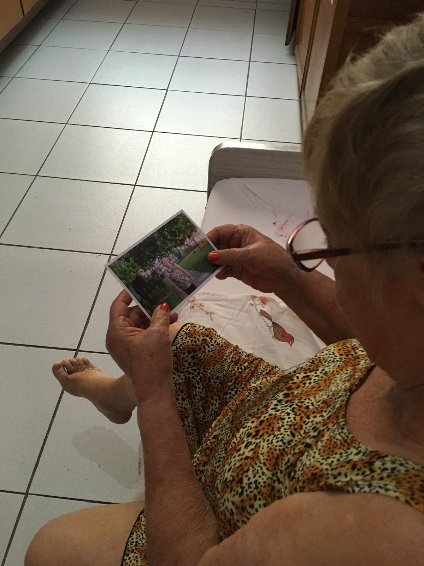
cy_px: 283
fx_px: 474
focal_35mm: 29
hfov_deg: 48.2
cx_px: 212
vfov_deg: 61.7
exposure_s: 1/24
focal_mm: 4.15
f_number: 2.2
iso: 200
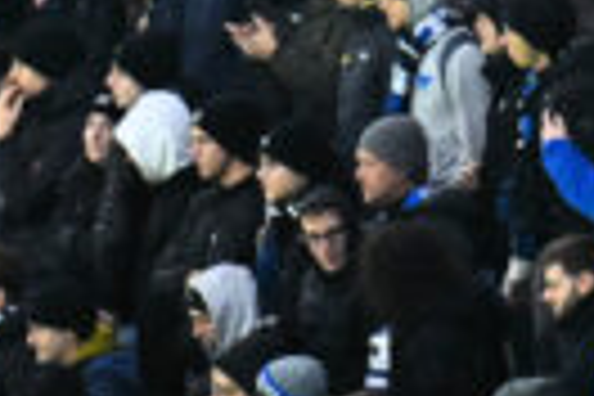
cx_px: 1300
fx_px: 25507
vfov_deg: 0.9
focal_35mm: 1546
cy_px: -1037
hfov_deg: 1.3
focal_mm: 200
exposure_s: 1/125
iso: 1250
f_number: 2.8
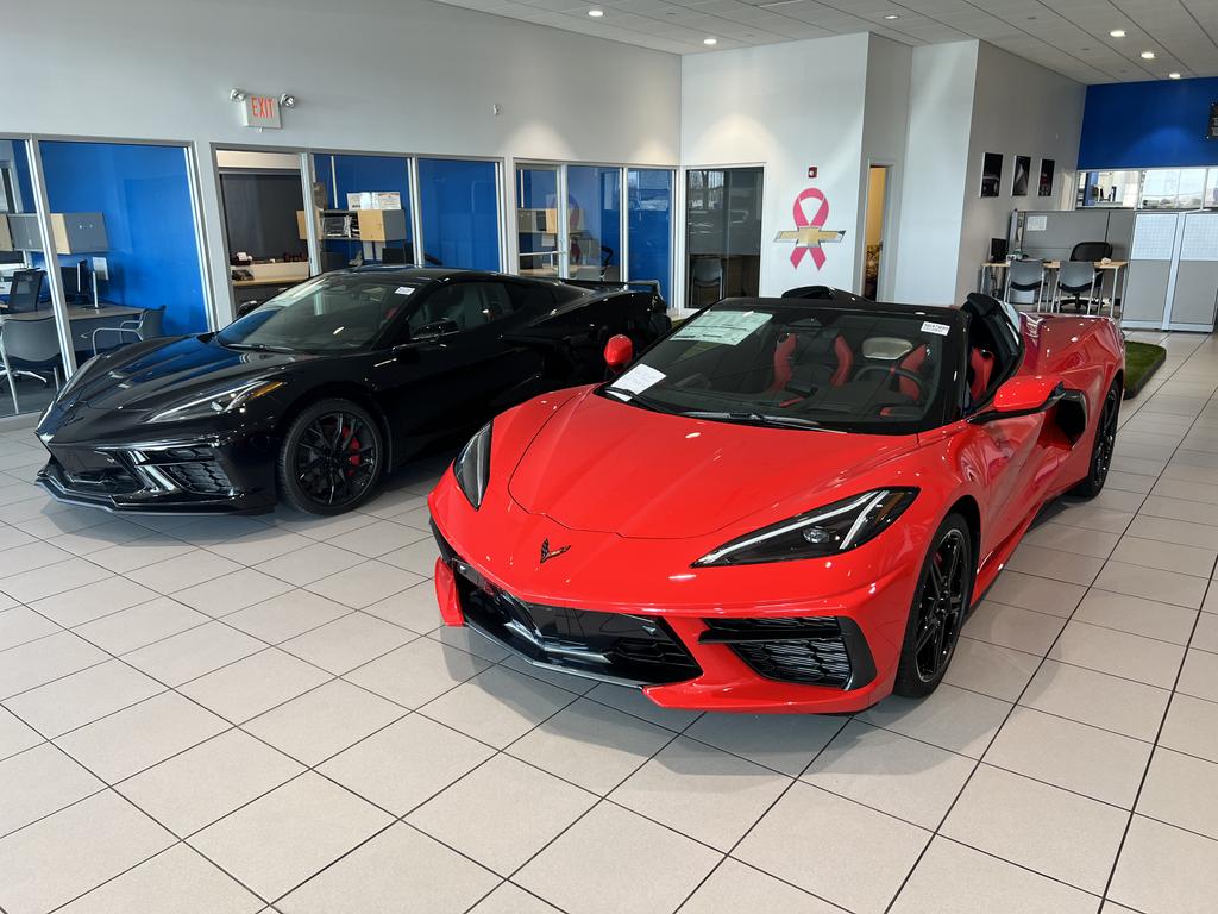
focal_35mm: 26
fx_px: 915
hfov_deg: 67.3
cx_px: 609
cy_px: 457
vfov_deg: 53.1
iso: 80
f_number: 1.5
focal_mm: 5.7
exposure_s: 1/120
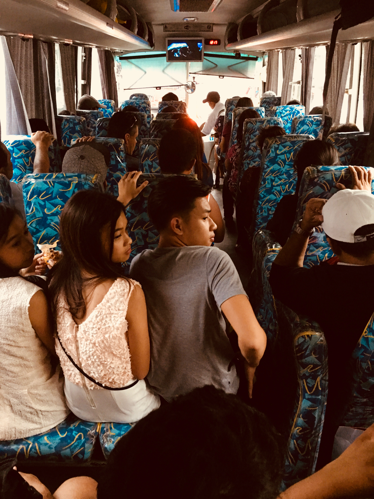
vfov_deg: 61.7
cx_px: 187
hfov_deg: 48.2
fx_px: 418
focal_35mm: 29
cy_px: 250
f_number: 2.2
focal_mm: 4.15
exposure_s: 1/4
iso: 50
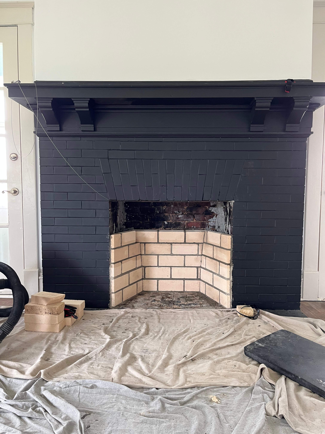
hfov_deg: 53.1
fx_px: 325
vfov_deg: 67.3
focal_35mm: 26
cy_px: 217
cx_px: 162
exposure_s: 1/60
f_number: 1.6
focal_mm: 5.1
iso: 125
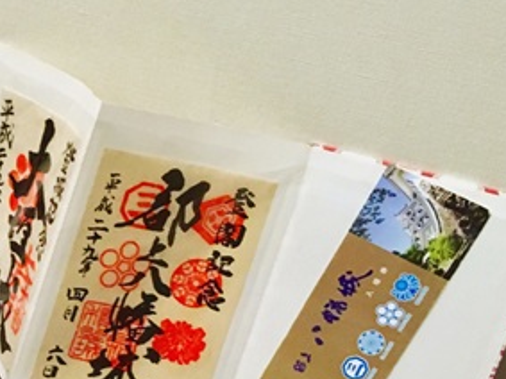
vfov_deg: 17.6
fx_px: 1198
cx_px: -143
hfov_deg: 21.6
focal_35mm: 82
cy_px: 365
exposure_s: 1/15
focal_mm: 4.15
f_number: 2.2
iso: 200
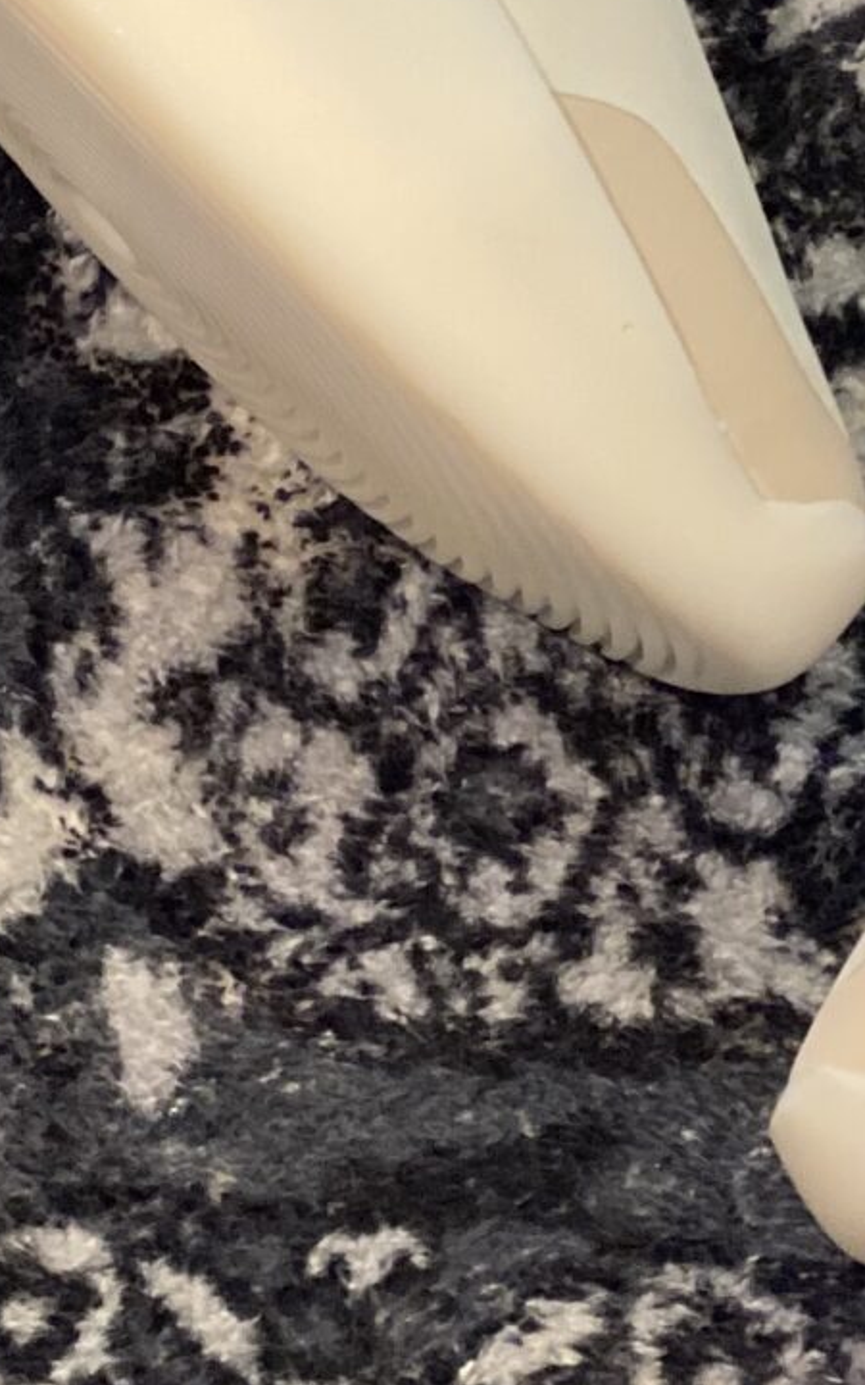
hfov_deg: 6.7
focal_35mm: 196
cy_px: -429
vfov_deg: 10.5
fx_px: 7393
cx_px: 959
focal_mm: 6
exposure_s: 1/33
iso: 200
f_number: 2
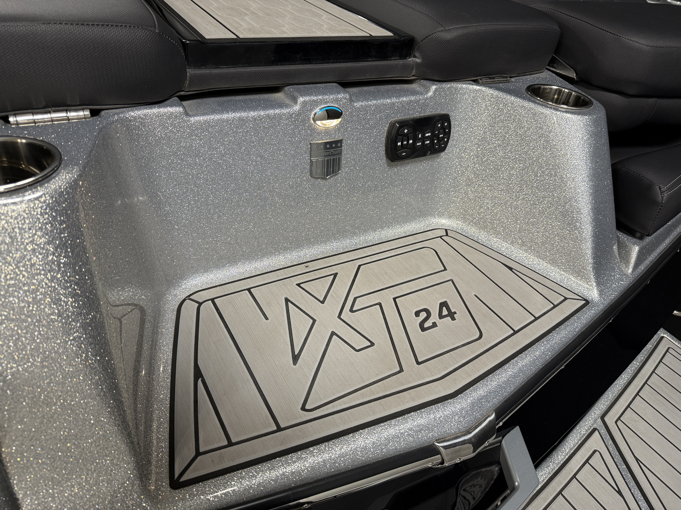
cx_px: 340
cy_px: 255
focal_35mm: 24
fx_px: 472
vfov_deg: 56.8
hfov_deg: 71.6
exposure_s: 1/60
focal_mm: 6.76
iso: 160
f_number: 1.78
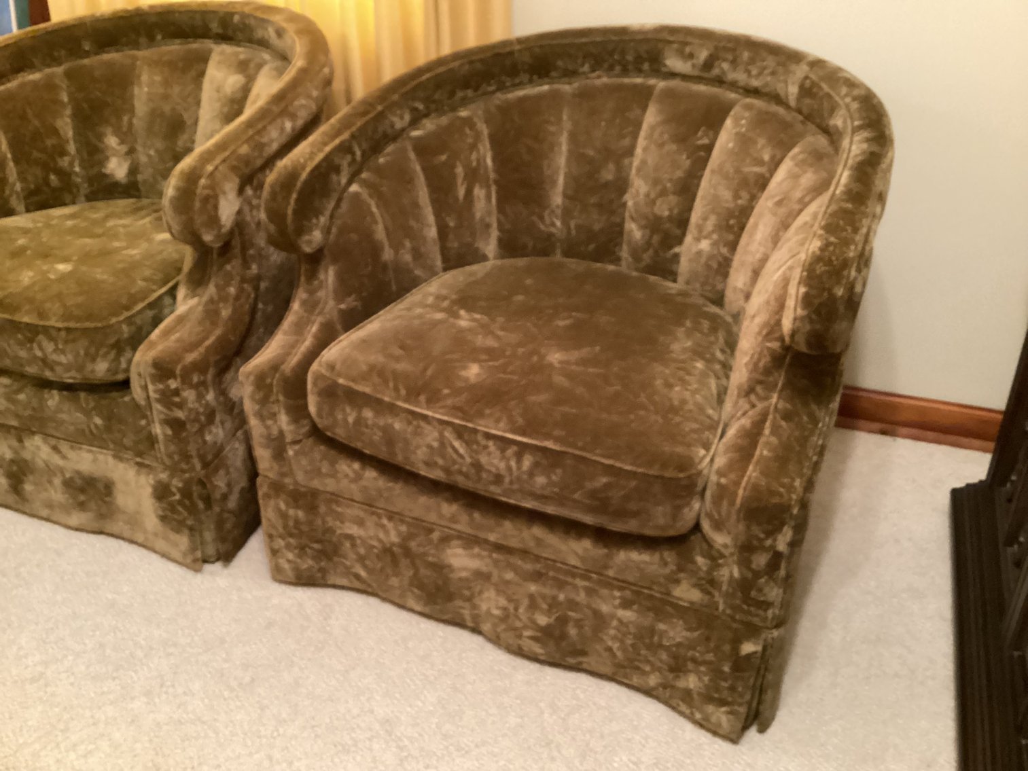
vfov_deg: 45.4
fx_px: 921
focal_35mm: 31
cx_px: 514
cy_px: 386
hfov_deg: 58.3
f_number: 2.4
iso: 640
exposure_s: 1/24
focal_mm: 3.3
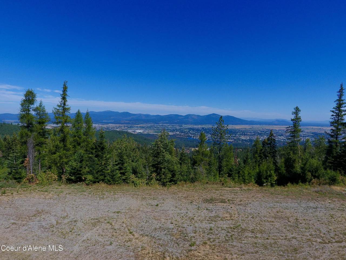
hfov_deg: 81.7
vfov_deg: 66.0
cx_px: 173
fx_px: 200
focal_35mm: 20
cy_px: 130
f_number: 2.8
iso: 100
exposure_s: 1/2083
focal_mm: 3.61
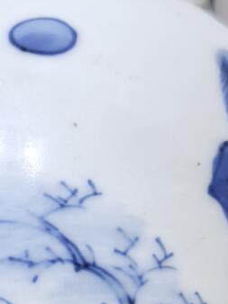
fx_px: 1266
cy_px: 289
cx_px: 17
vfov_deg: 13.6
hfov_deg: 10.2
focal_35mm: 144
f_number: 2
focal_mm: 6.98
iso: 1600
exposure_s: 1/331
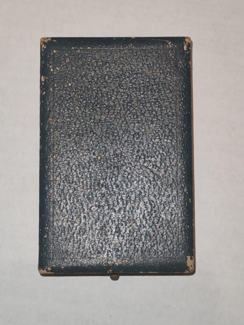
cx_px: 122
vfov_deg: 28.6
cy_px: 162
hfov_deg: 21.6
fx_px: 639
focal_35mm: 68
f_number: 1.95
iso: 250
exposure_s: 1/50
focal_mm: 5.52
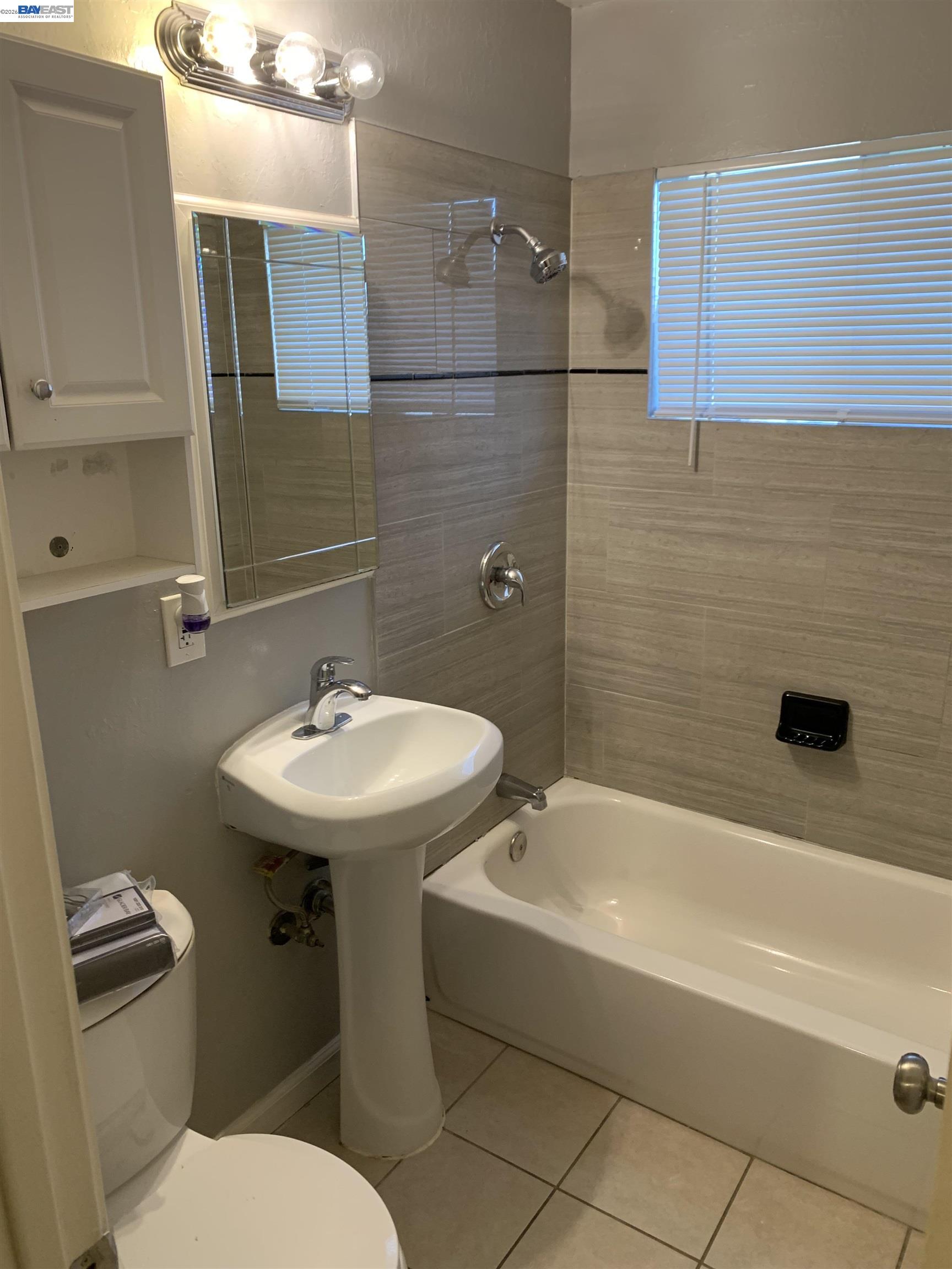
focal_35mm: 26
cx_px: 476
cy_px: 634
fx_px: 953
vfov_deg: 67.3
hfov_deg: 53.1
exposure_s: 1/60
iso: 125
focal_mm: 4.25
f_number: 1.8
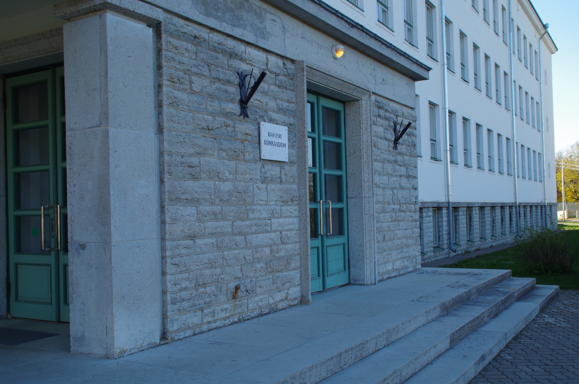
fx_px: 578
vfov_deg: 36.7
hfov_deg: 53.2
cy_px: 192
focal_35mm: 36
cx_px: 290
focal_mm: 24
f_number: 11
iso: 250
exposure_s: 1/100
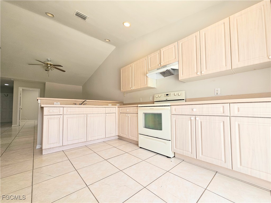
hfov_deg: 106.2
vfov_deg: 89.9
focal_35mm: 13
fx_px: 102
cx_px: 136
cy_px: 102
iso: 50
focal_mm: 2.2
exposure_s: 1/121
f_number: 2.2
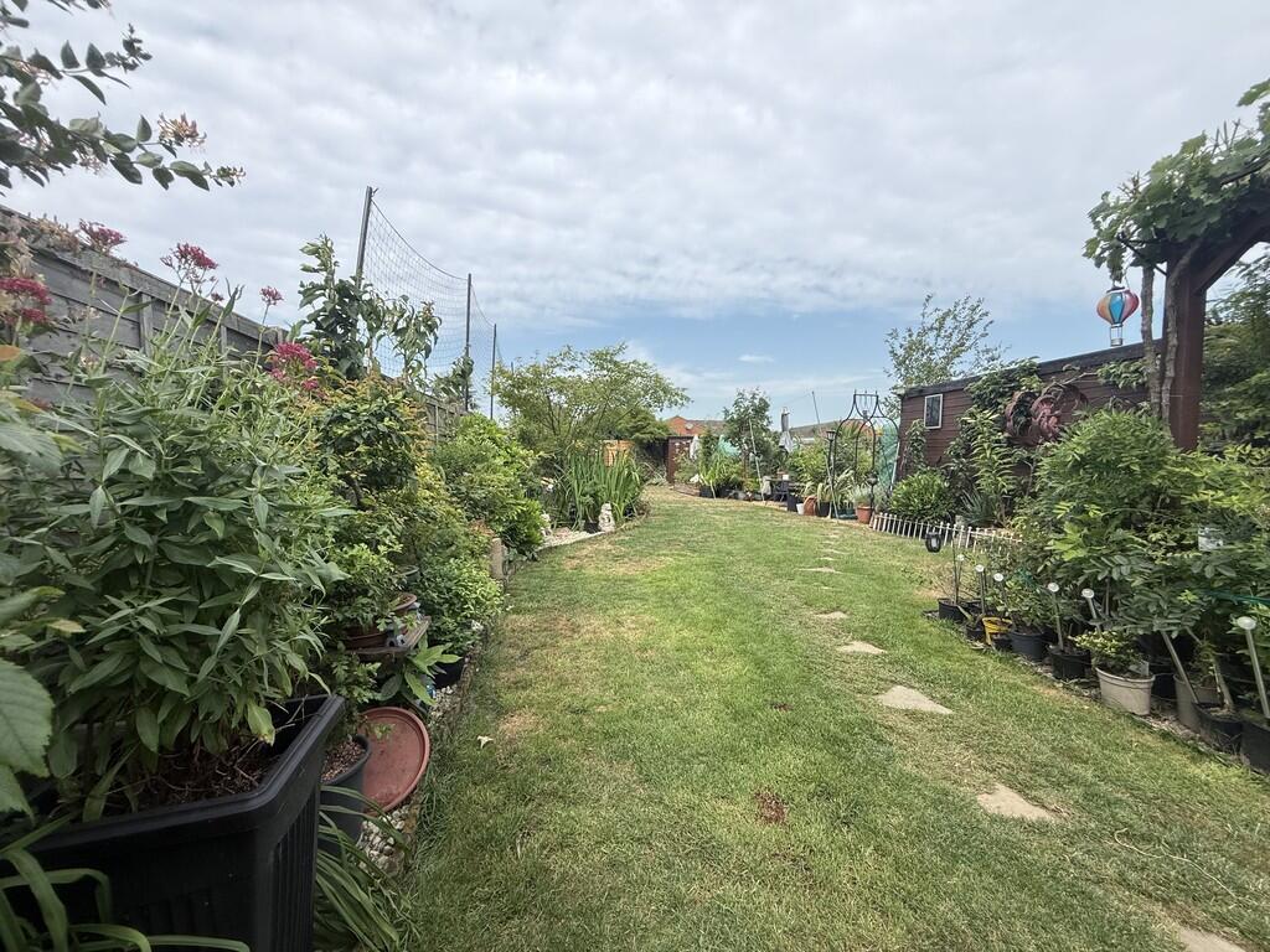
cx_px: 635
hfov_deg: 102.1
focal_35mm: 14
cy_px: 476
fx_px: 514
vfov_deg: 85.7
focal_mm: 2.22
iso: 50
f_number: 2.2
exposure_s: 1/1613
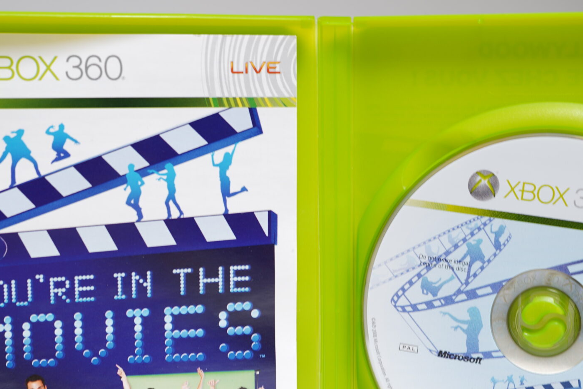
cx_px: 340
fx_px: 1101
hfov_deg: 29.6
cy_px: 298
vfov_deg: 19.9
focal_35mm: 68
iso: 64
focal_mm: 37
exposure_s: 1/3
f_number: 5
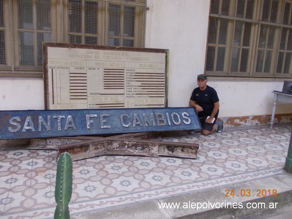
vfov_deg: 49.7
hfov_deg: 63.5
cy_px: 110
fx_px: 236
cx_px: 146
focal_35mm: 28
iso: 180
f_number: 2.7
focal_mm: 4
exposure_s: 1/250
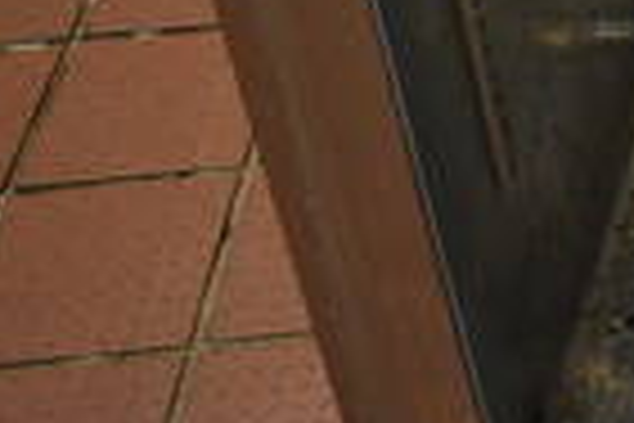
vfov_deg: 10.9
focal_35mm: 117
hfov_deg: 15.2
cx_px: 1138
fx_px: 2060
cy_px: -369
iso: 2200
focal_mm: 18
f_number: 3.5
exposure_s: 1/125
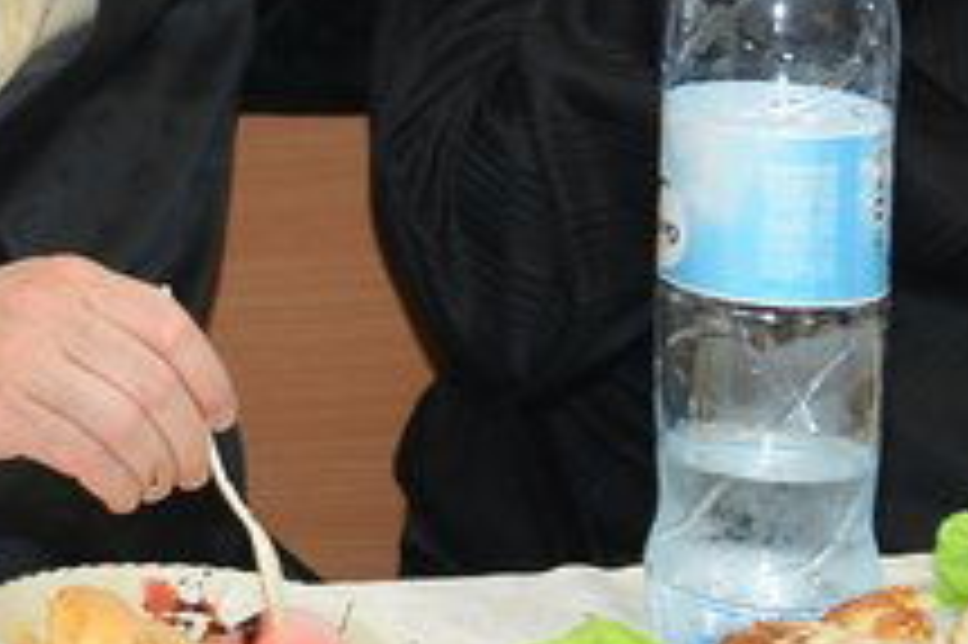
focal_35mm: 223
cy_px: -712
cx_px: -725
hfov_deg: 8.9
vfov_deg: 6.0
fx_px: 5991
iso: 640
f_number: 5.6
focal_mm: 40
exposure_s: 1/100
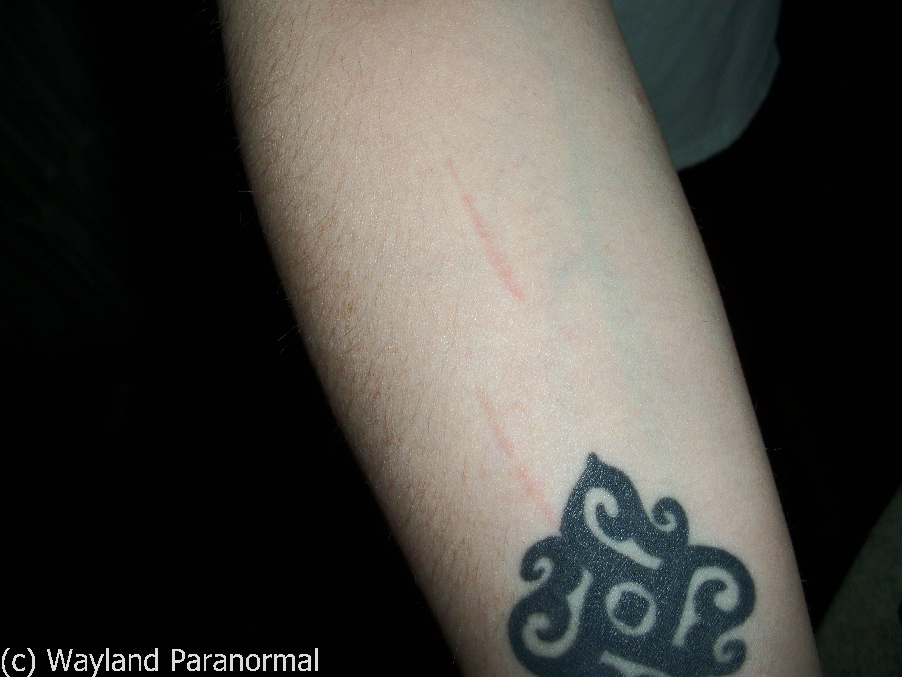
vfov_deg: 40.7
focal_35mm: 35
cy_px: 338
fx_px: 912
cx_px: 451
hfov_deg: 52.6
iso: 80
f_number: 3.1
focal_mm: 6.3
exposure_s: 1/30
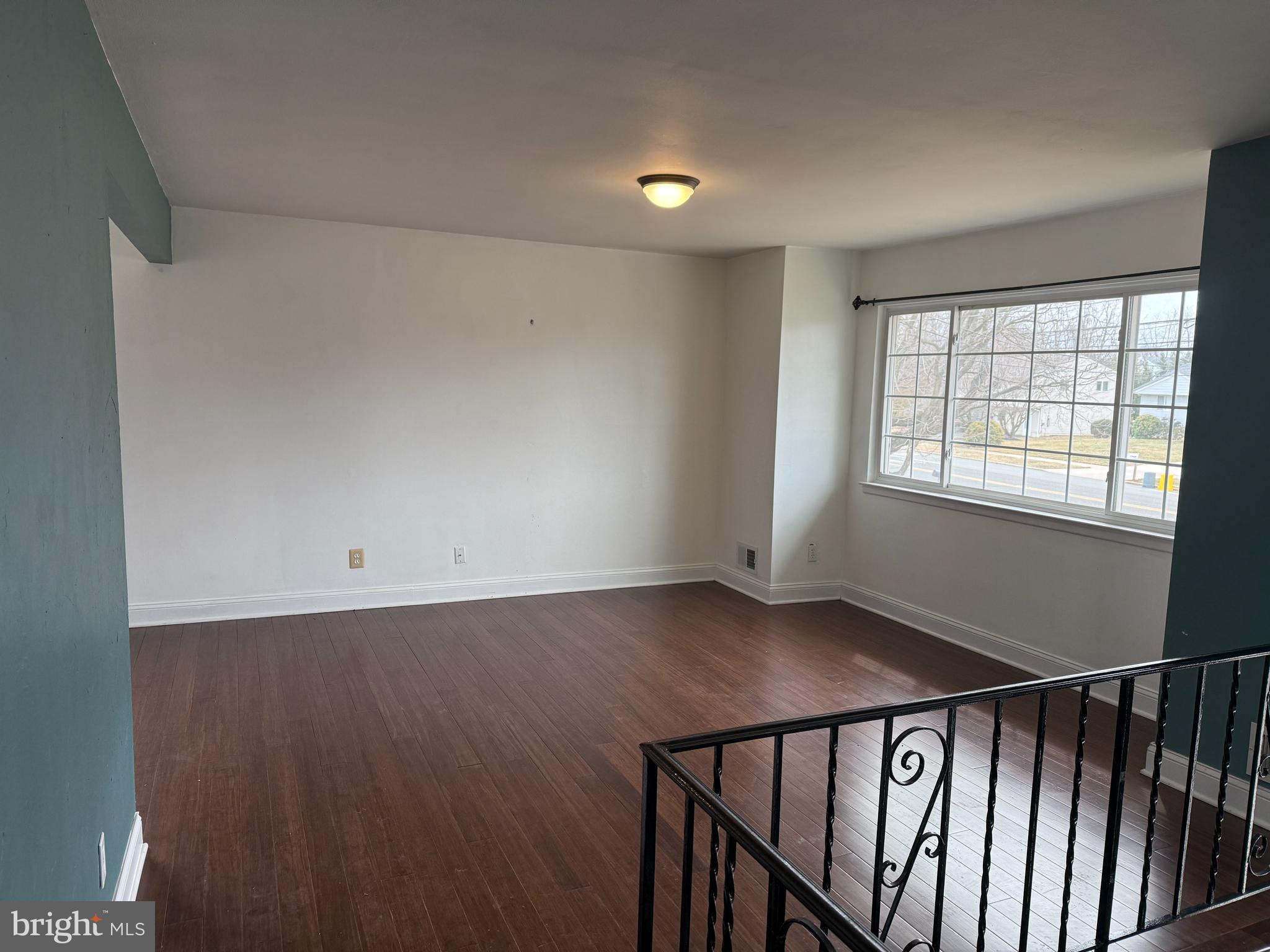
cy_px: 476
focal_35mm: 24
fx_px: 881
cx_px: 635
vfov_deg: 56.8
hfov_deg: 71.6
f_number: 1.78
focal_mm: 6.76
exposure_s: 1/181
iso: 160
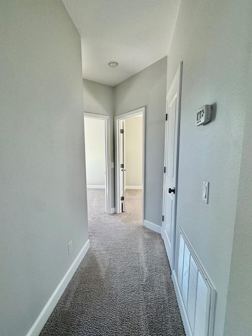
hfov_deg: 74.6
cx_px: 117
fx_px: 165
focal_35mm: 17
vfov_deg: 90.9
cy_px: 179
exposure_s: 1/120
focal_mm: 2.22
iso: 100
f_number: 2.2
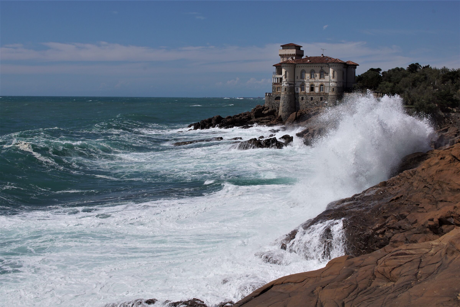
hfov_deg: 43.6
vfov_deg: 29.9
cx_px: 230
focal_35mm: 45
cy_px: 154
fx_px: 575
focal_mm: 30
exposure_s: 1/320
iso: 200
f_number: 16
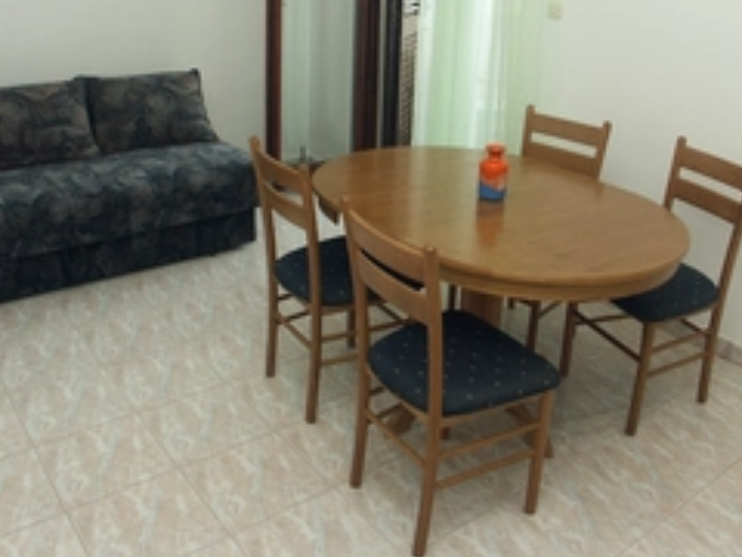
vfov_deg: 33.9
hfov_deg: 44.8
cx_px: 386
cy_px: 164
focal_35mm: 42
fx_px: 900
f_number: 4
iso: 100
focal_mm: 7.2
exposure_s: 1/80
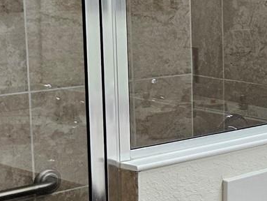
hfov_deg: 17.0
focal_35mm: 96
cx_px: 475
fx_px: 741
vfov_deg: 15.4
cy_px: 66
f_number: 1.8
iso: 250
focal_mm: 5.4
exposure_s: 1/120
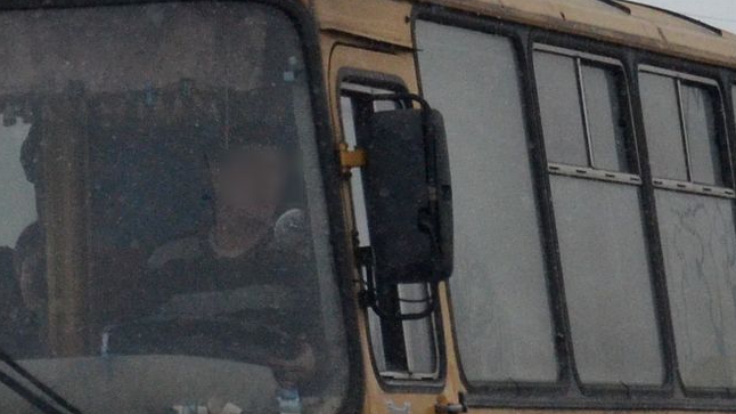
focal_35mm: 233
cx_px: 57
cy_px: 407
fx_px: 4546
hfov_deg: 9.2
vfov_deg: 5.2
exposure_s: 1/800
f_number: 4.8
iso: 1250
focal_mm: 48
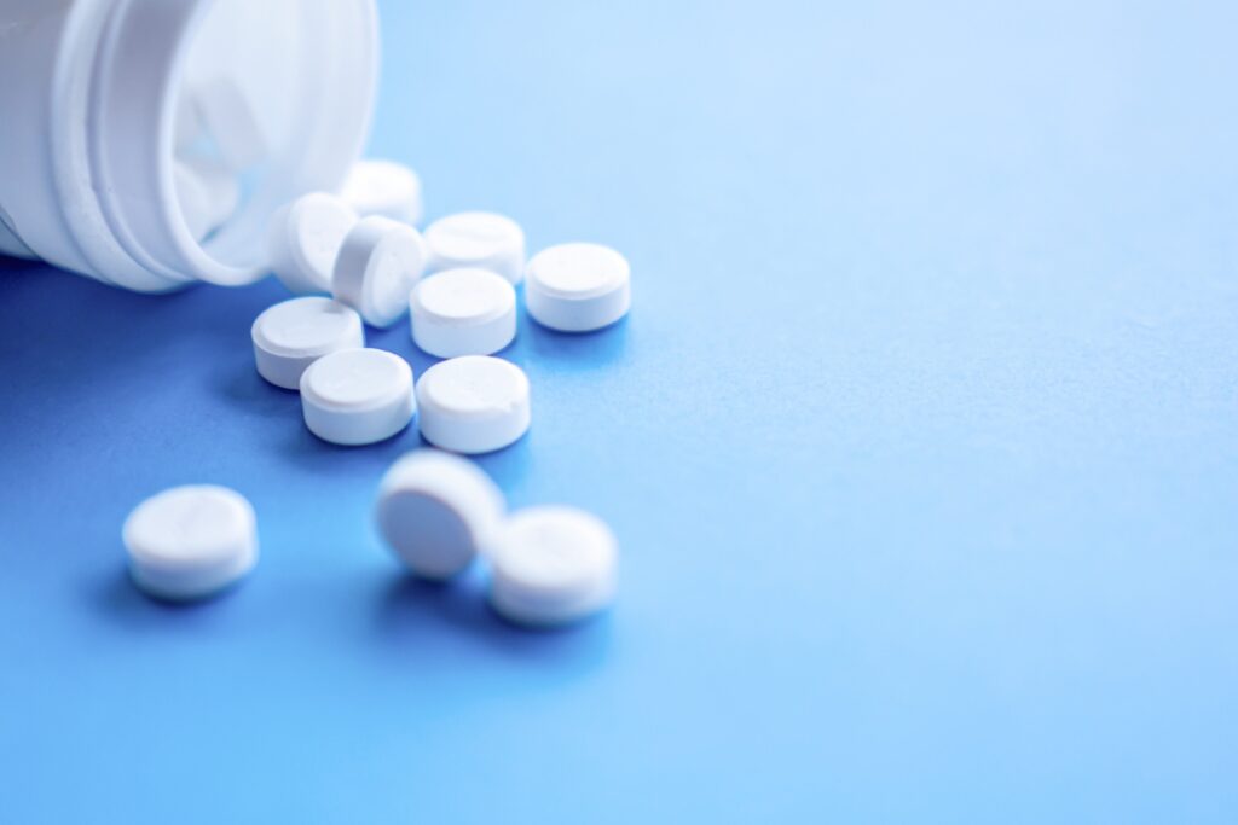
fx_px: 1806
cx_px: 619
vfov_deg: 25.8
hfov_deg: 37.8
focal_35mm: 52
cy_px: 412
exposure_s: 1/640
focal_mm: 35
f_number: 1.8
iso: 125
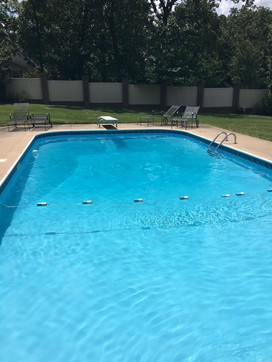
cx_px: 136
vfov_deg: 61.7
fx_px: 304
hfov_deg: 48.2
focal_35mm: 29
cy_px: 181
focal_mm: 4.15
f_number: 2.2
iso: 25
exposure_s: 1/2959
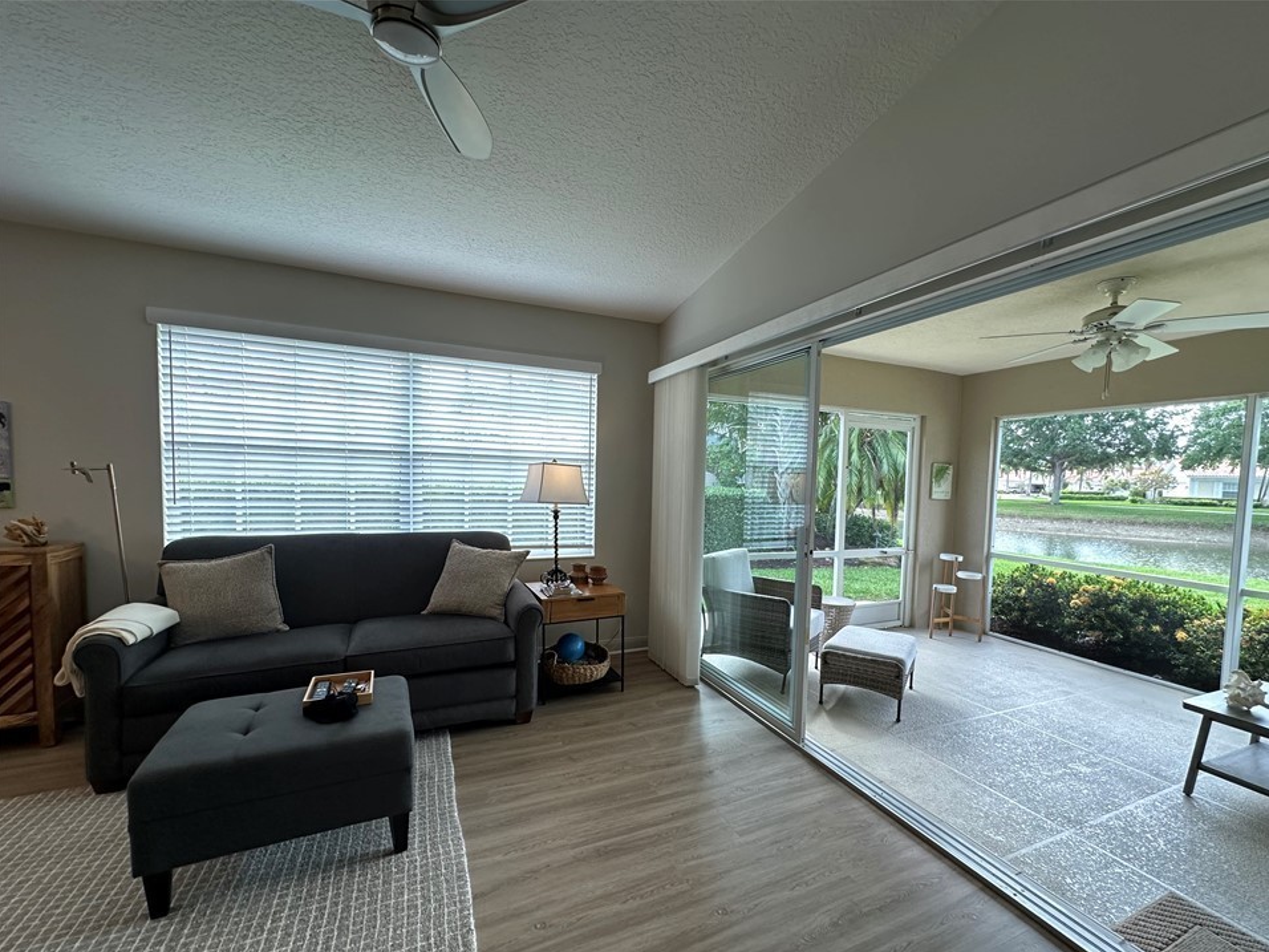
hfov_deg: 98.0
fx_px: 550
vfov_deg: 81.6
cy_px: 509
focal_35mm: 15
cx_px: 677
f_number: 2.2
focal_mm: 2.22
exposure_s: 1/120
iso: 200
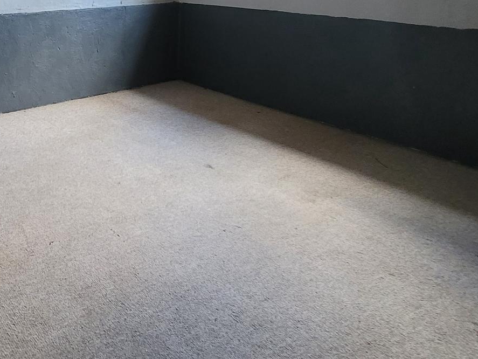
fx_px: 414
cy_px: 51
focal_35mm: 30
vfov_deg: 43.6
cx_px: 61
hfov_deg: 53.6
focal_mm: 2.2
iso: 500
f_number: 2.2
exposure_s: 1/30
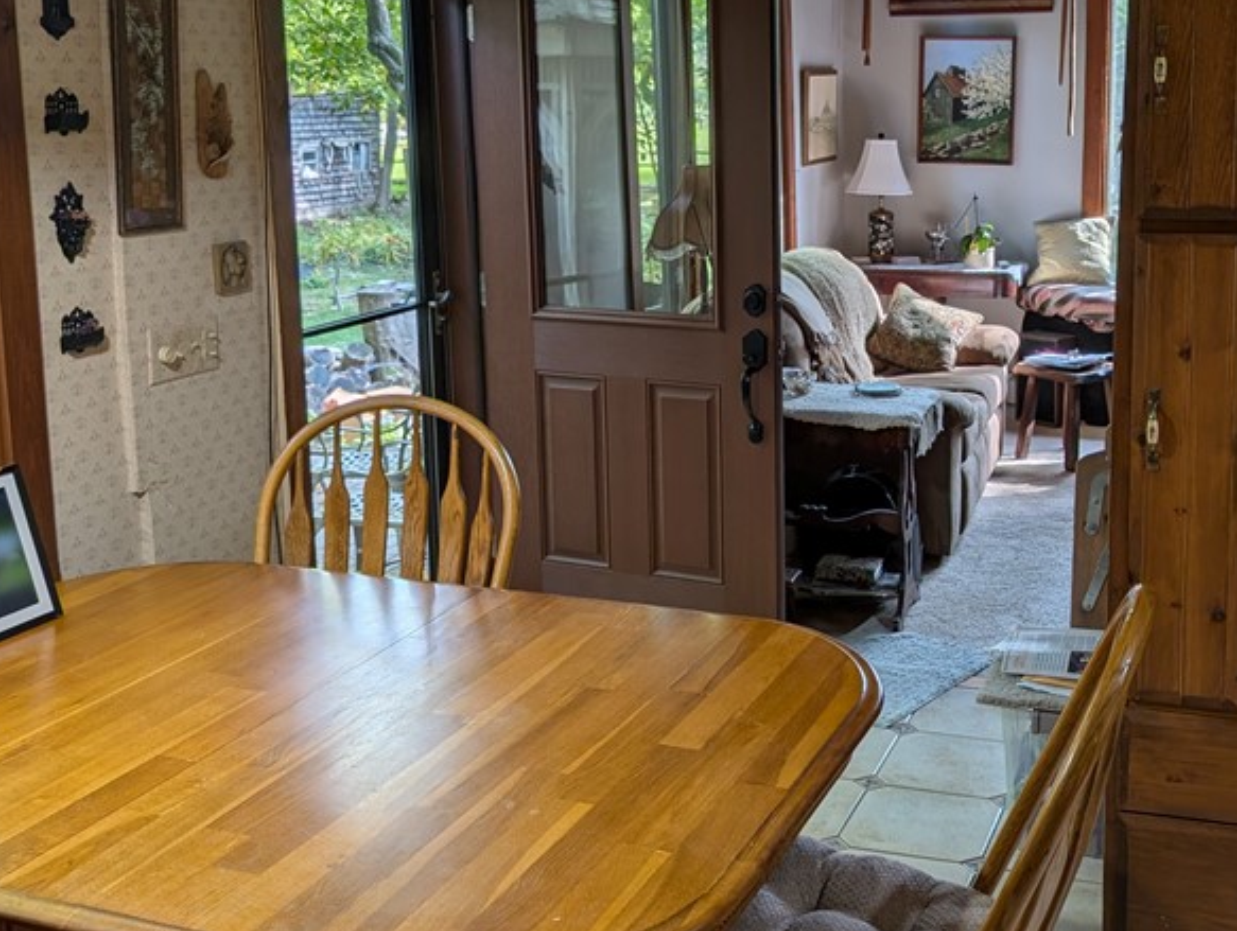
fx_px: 1503
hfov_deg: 44.3
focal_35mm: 42
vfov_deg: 34.3
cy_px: 354
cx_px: 780
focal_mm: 6.9
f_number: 1.68
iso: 21
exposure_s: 1/120
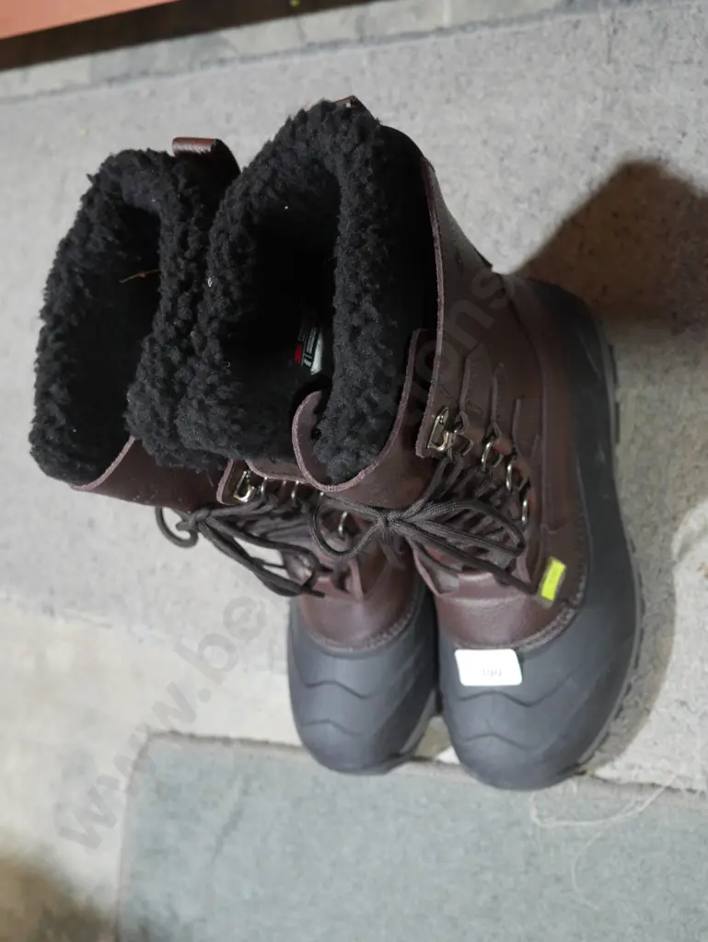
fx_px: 1035
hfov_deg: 37.8
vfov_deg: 49.0
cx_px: 354
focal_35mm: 38
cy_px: 471
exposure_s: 1/60
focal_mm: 19
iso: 1000
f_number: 4.1
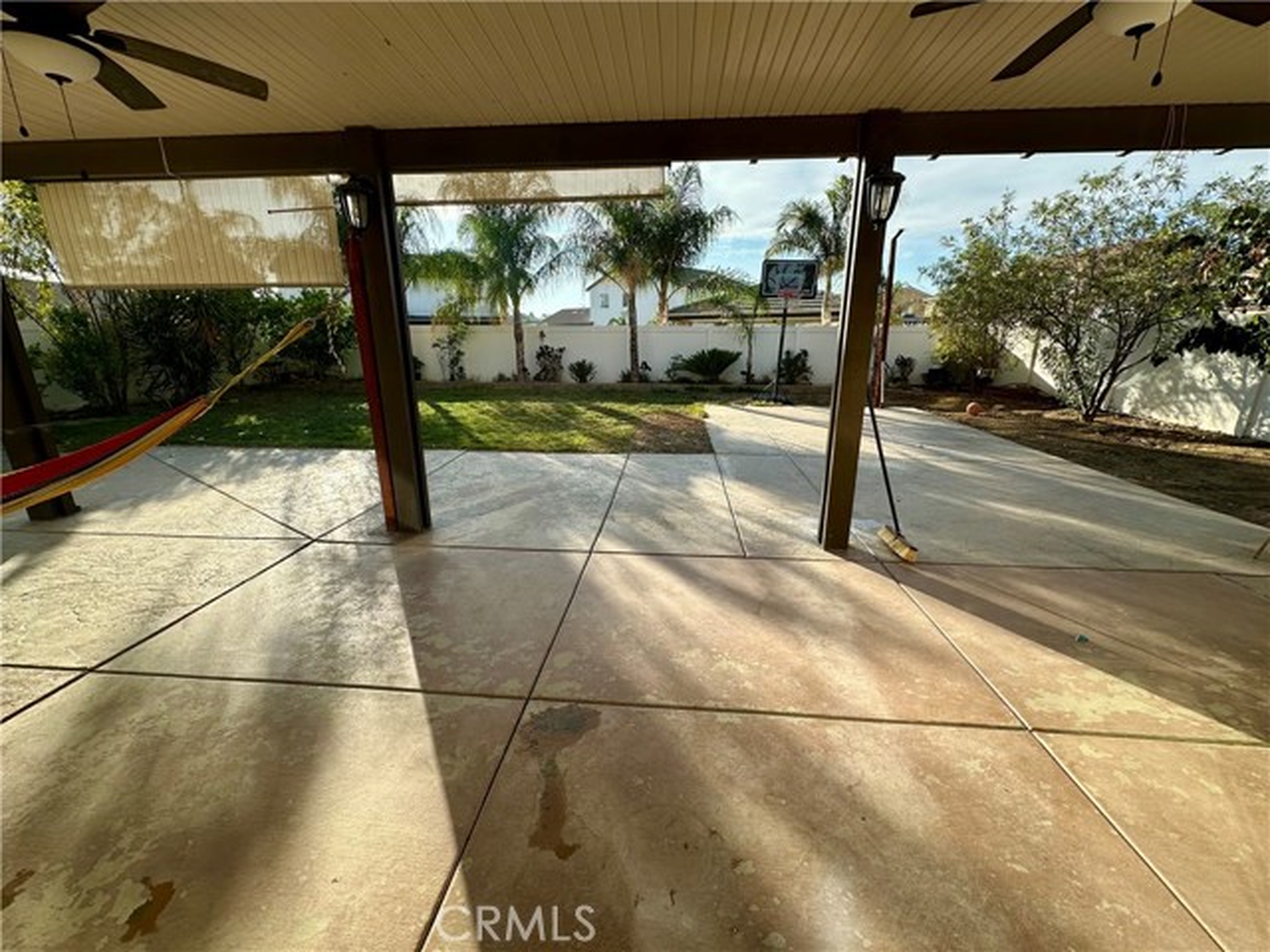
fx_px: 514
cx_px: 635
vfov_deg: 85.7
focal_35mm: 14
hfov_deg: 102.1
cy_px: 476
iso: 40
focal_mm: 2.22
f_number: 2.2
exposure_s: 1/643
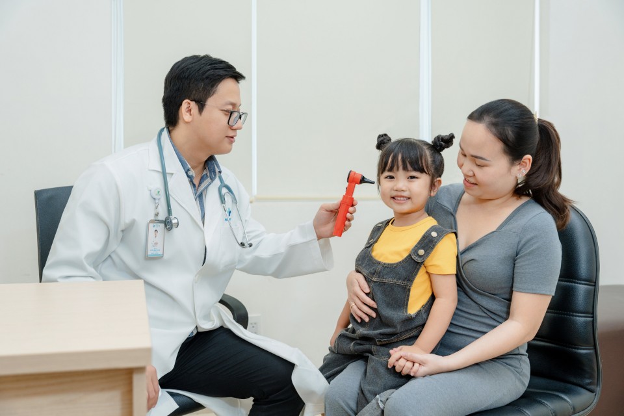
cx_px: 312
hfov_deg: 52.3
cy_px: 208
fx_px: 636
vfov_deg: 36.2
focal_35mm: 37
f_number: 3.5
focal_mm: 36.7
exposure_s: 1/160
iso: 320
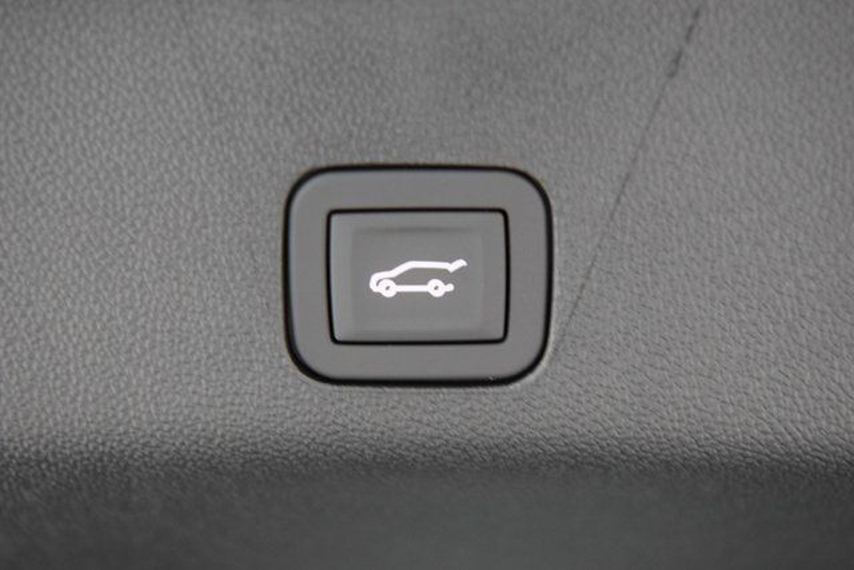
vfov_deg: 22.6
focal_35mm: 60
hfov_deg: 33.4
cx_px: 427
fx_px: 1424
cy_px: 285
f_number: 2.8
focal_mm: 40
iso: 3200
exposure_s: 1/20
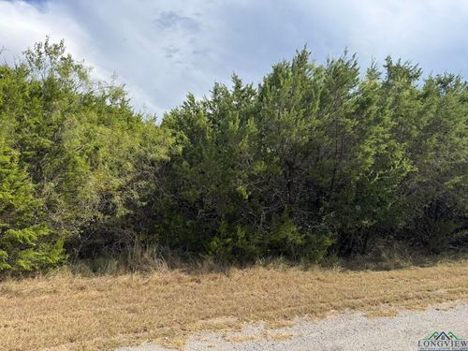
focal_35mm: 24
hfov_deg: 71.6
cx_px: 234
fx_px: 324
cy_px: 176
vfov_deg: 56.8
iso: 80
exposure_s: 1/2506
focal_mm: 6.76
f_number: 1.78
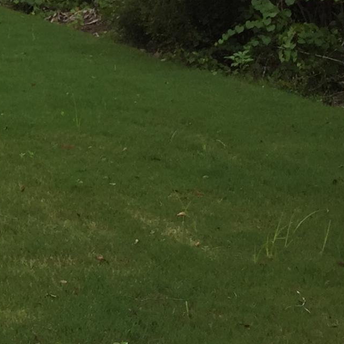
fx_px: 1338
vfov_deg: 14.4
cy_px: -8
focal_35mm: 119
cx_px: -205
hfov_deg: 13.6
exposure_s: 1/659
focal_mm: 4.15
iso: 32
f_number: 2.2
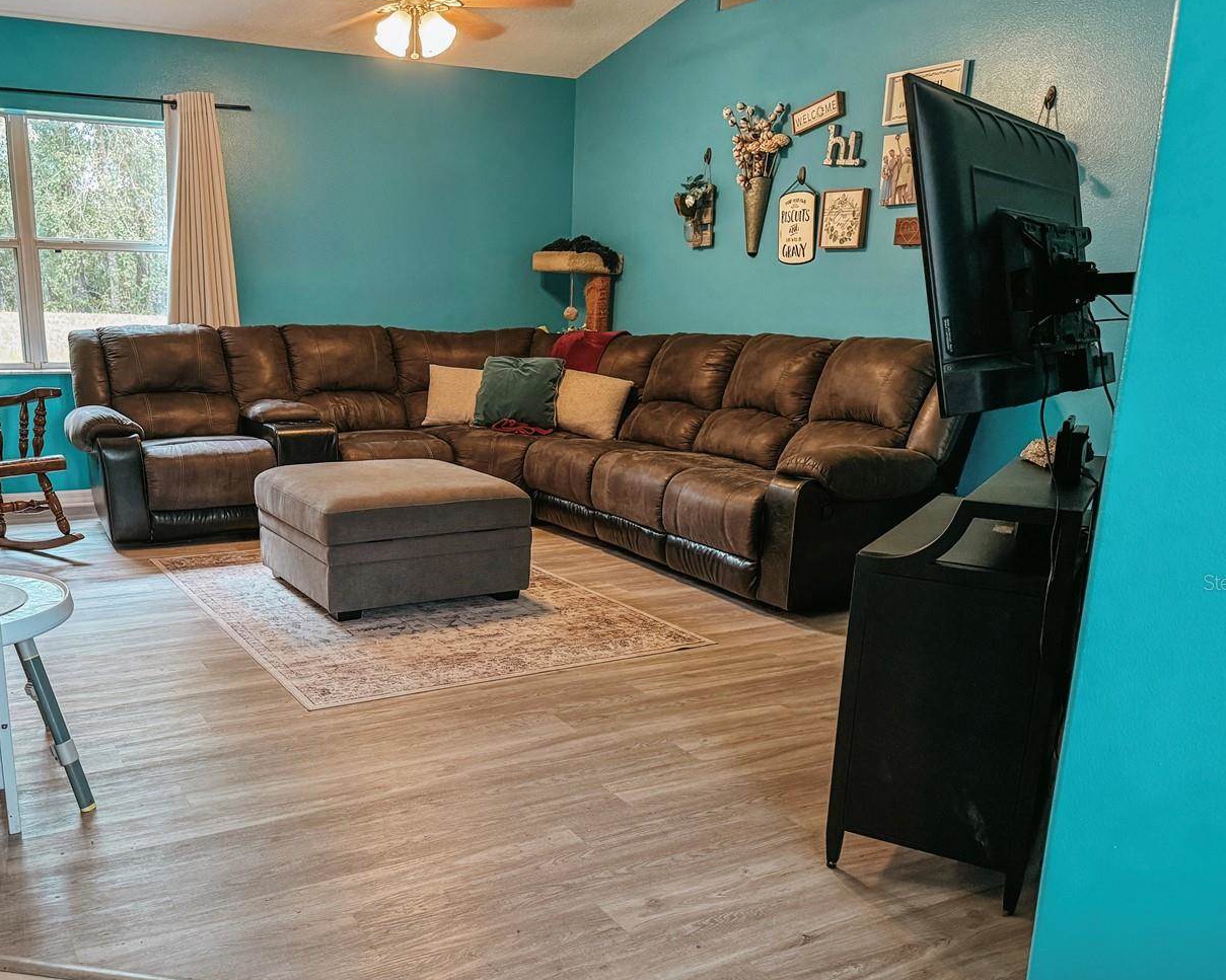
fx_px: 1125
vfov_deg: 46.9
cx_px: 488
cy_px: 582
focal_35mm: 31
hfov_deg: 56.7
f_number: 1.8
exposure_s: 1/60
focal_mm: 6.76
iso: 400
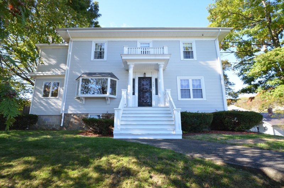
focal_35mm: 15
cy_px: 94
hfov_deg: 100.5
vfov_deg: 77.1
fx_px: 118
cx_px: 142
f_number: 10
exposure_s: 1/400
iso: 1600
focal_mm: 10
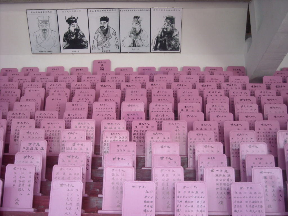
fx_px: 408
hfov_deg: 38.9
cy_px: 108
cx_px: 144
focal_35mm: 49
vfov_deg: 29.7
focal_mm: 7.92
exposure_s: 1/60
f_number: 3.2
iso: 208
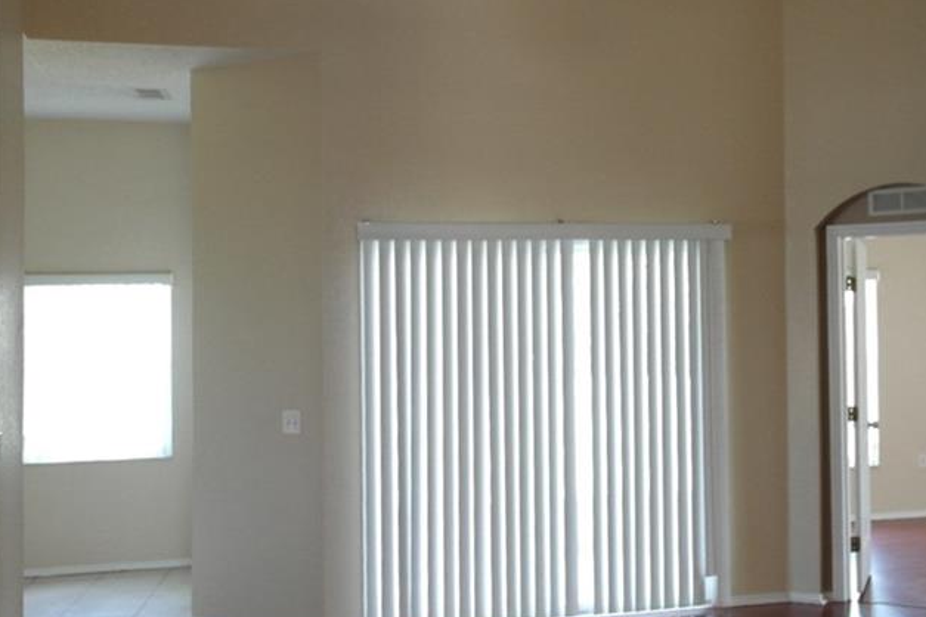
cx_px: 747
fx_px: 1260
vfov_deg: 27.5
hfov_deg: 38.7
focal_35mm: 49
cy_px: 285
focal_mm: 20
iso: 400
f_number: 3.5
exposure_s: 1/50
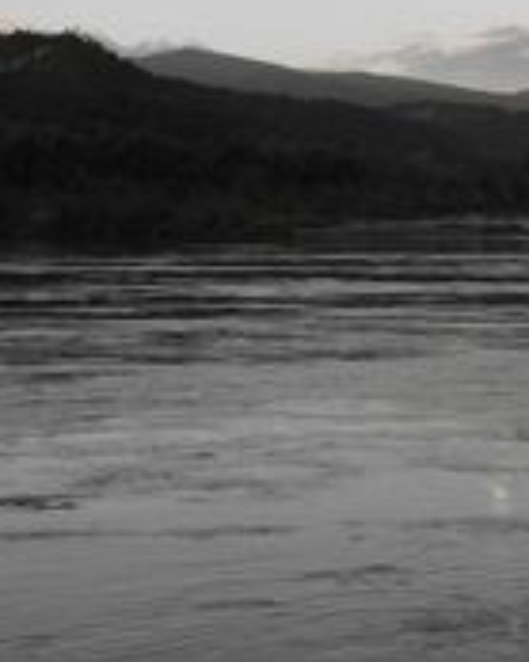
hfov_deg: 19.4
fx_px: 1449
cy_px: 95
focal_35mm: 74
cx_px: 639
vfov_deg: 25.1
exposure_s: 1/200
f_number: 3.8
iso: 160
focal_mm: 5.9
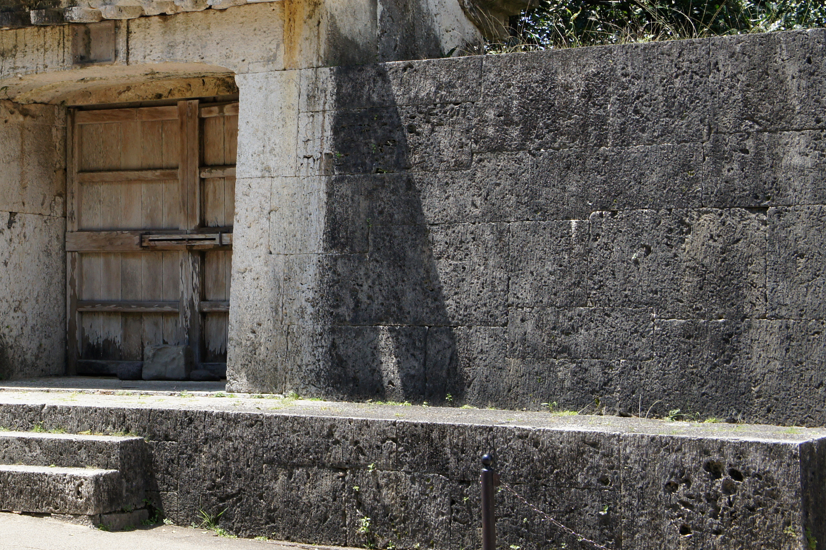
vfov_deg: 16.0
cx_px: 167
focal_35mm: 85
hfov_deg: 23.6
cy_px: 166
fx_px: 1947
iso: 200
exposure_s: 1/60
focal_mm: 31
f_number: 8
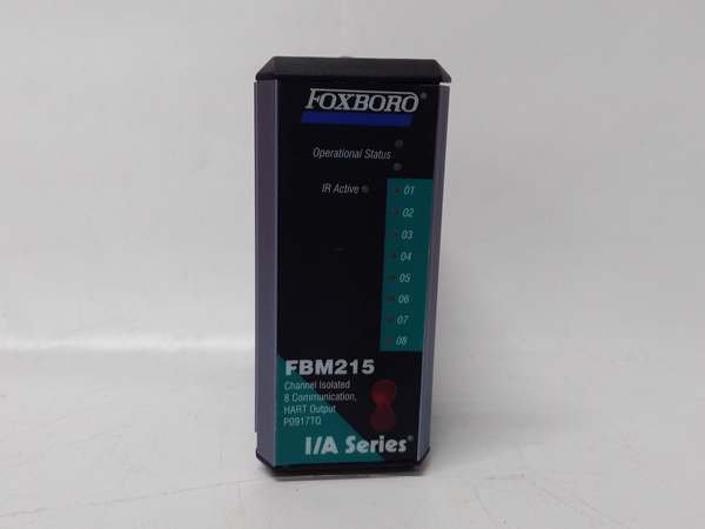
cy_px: 264
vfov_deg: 51.4
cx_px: 352
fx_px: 550
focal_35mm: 27
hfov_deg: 65.3
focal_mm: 3.79
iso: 177
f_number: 2
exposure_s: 1/33
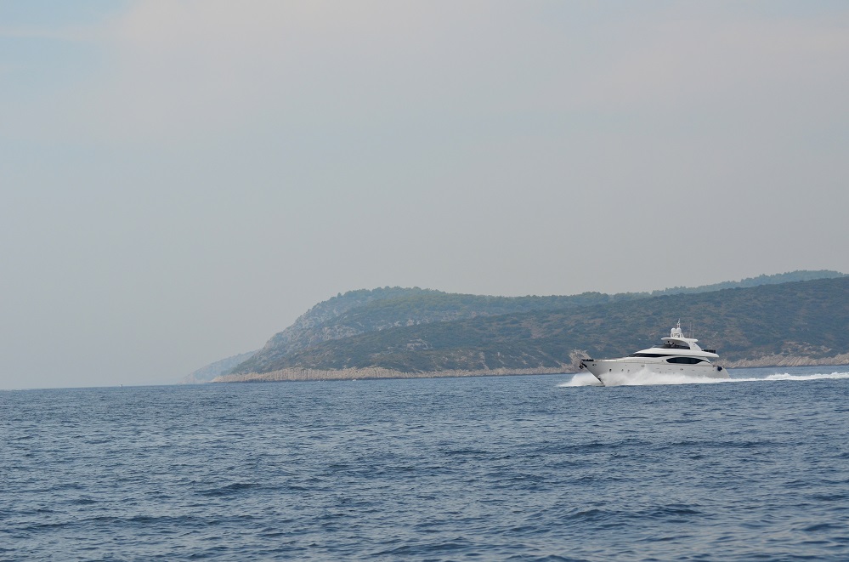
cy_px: 281
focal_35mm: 120
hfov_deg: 17.1
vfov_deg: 11.4
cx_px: 424
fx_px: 2823
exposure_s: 1/2500
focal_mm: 80
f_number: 5.6
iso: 400
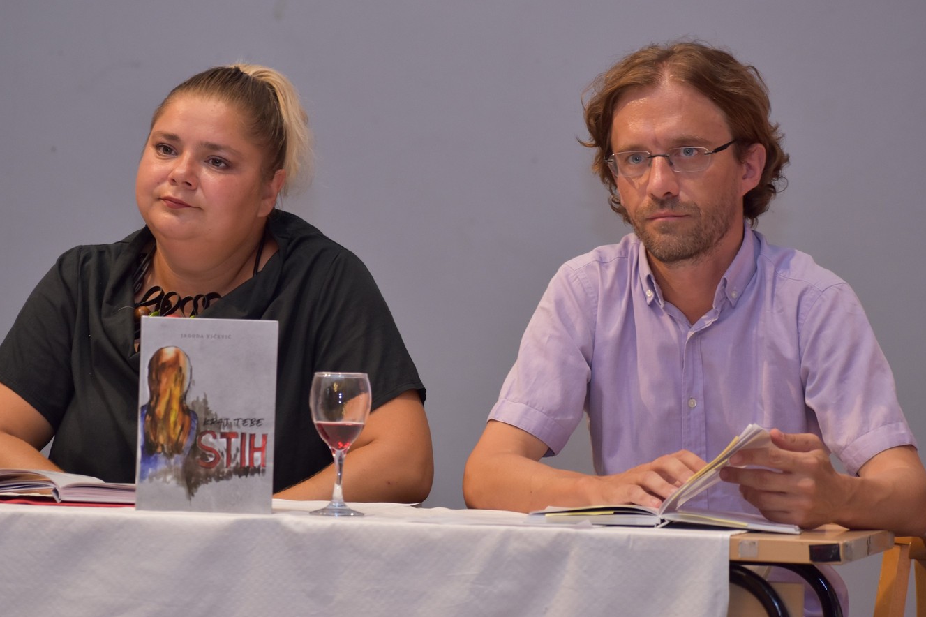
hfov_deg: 11.9
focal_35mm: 173
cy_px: 281
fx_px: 4449
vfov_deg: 7.9
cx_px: 417
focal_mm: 102
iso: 800
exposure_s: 1/60
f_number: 4.8
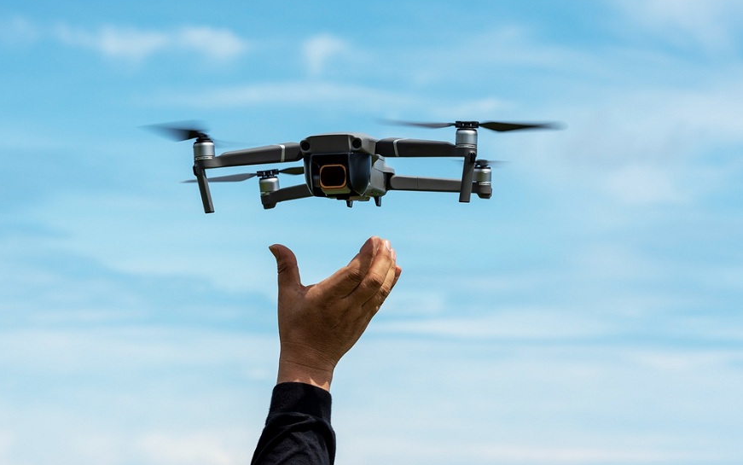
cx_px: 370
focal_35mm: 125
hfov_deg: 16.7
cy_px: 217
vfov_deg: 10.5
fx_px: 2532
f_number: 10
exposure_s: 1/1000
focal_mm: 122
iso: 200
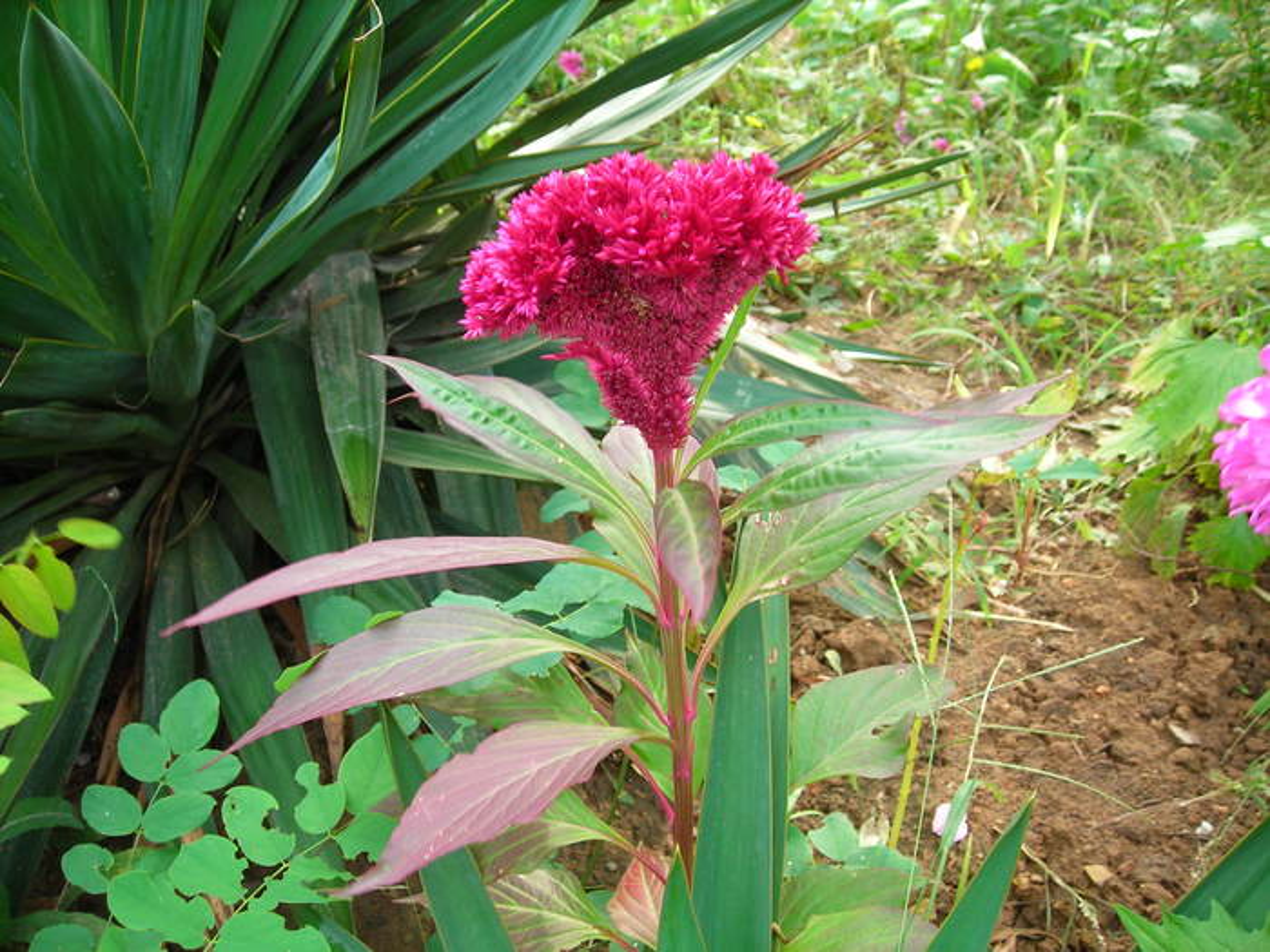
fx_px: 1394
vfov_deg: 37.7
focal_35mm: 38
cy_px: 476
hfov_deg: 49.0
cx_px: 635
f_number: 3.2
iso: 50
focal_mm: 6.3
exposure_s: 1/37
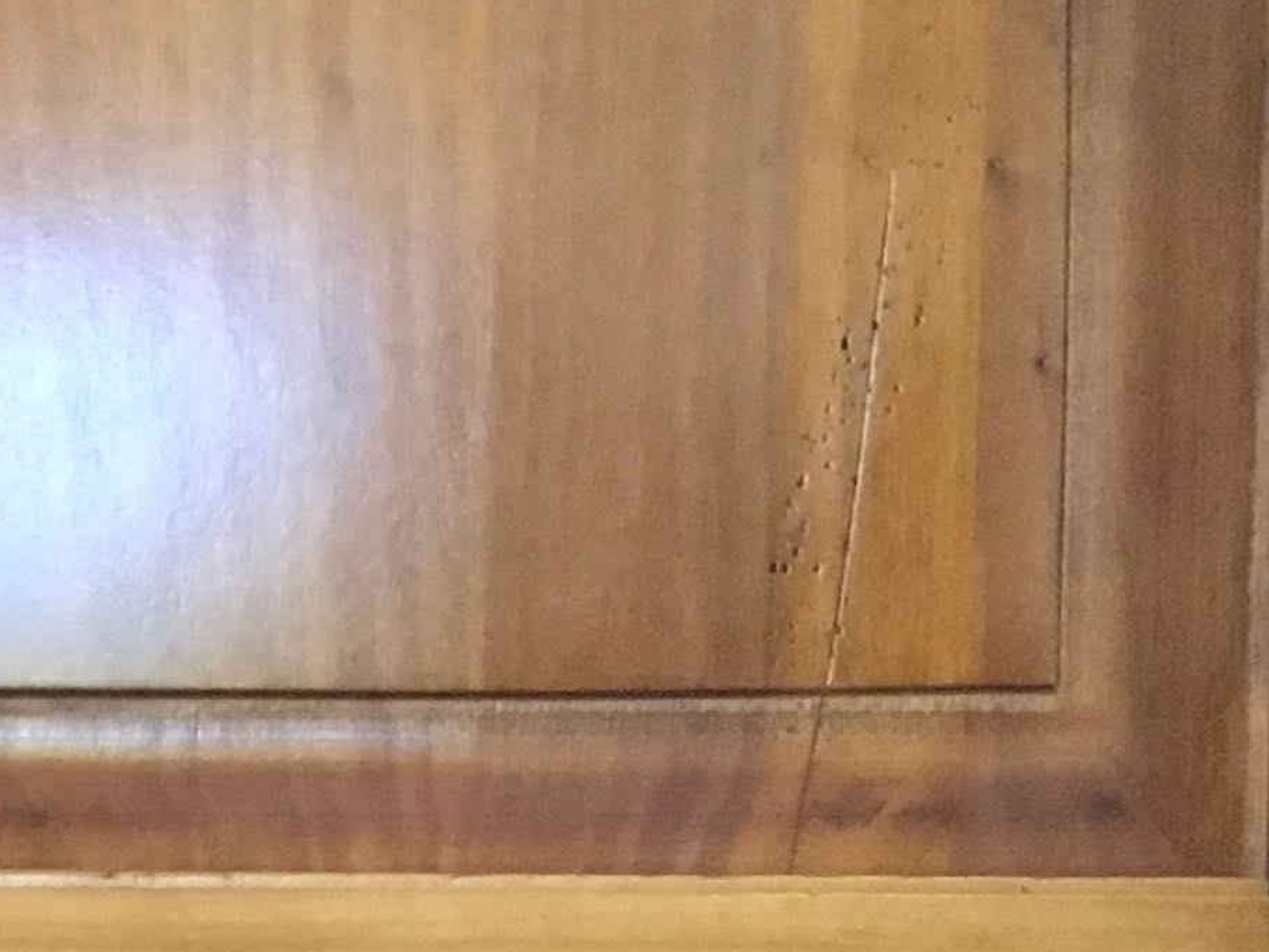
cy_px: 1839
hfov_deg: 14.1
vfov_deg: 10.7
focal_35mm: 128
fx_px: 4692
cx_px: -801
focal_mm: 4.15
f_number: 2.2
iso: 200
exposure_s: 1/25
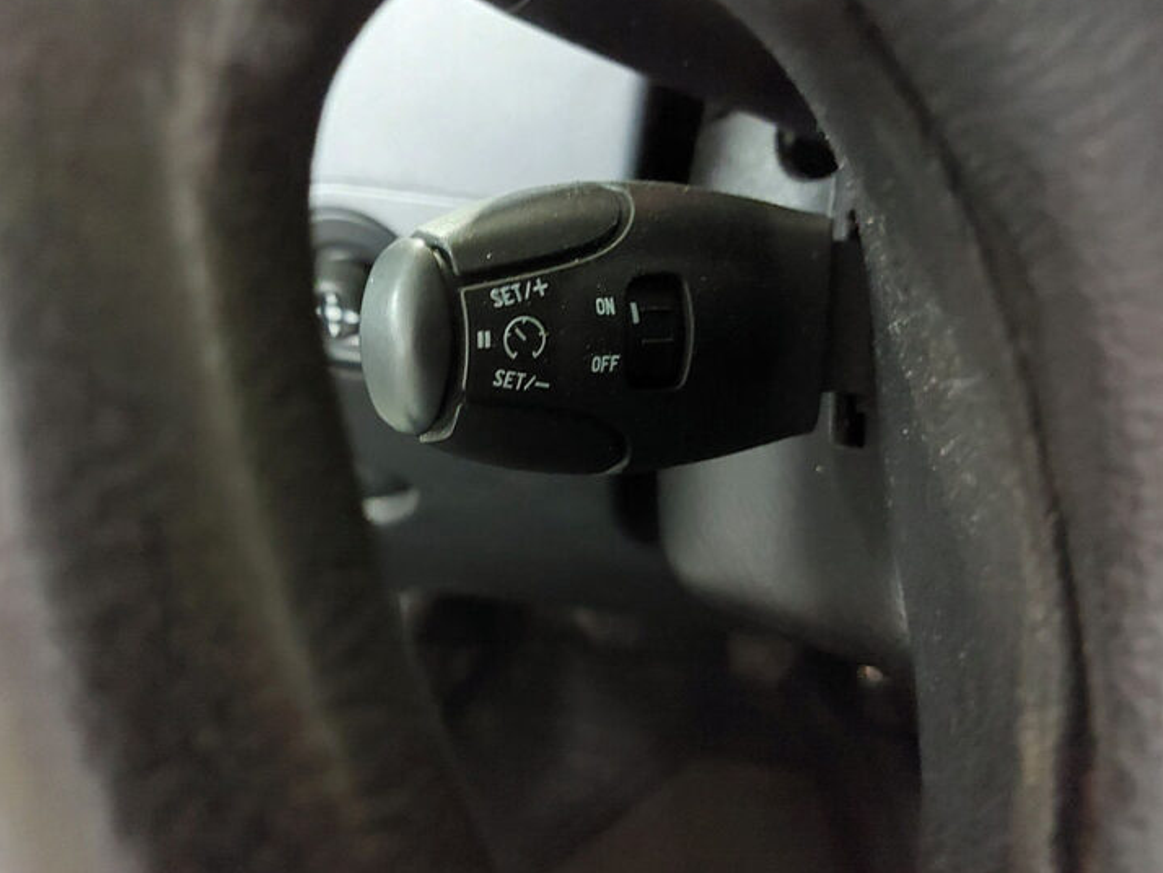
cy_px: 399
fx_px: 941
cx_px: 531
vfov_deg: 49.7
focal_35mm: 28
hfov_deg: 63.3
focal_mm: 5.23
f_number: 1.8
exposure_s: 1/7
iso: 2500
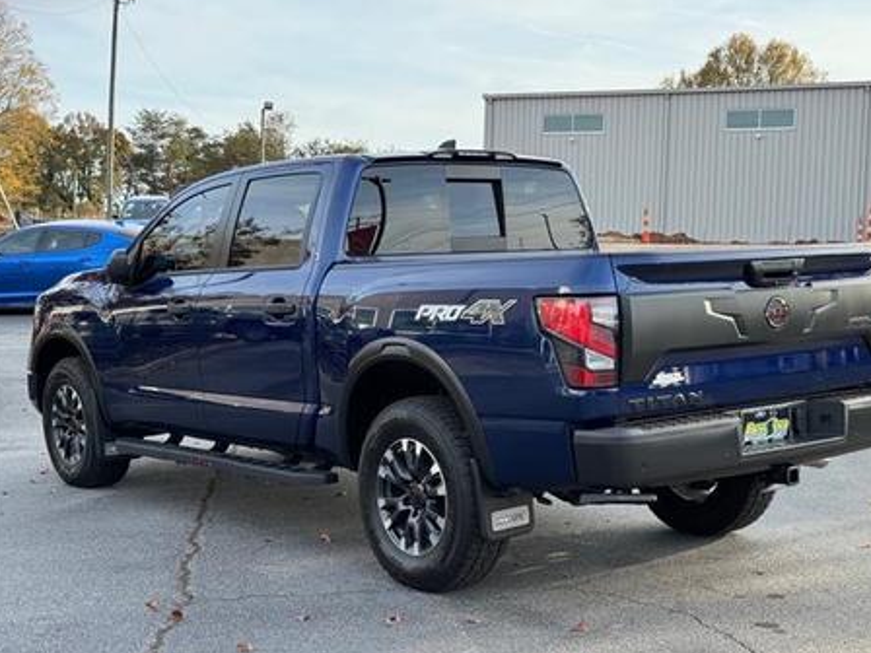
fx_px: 1359
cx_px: 478
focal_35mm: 54
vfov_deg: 27.0
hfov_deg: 35.5
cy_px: 336
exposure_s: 1/832
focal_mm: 6.76
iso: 64
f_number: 1.78
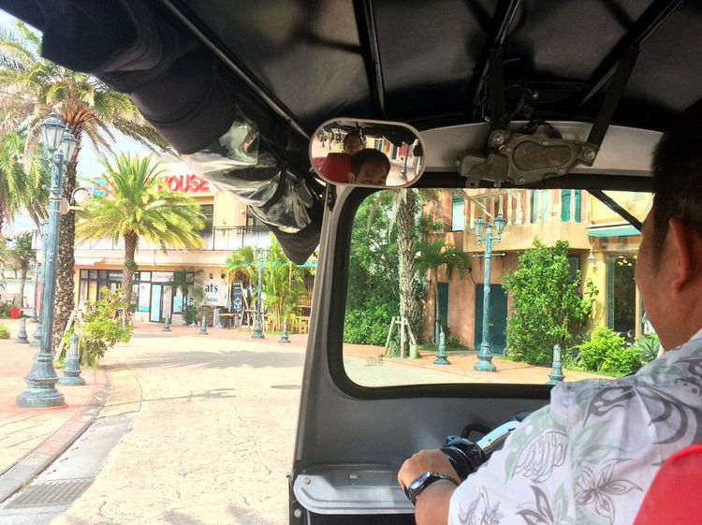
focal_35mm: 29
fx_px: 588
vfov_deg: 48.2
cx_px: 351
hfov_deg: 61.7
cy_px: 262
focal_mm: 4.15
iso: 32
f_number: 2.2
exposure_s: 1/789
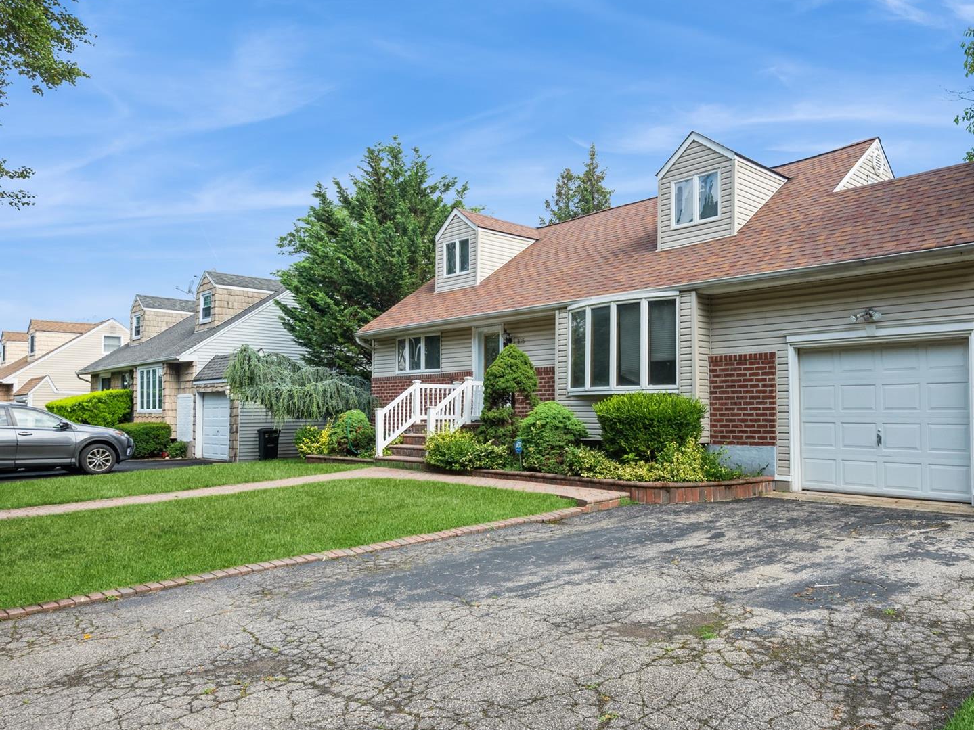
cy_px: 368
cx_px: 584
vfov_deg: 53.1
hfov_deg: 66.7
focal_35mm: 26
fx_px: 732
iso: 200
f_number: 9
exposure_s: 1/100
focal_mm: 19
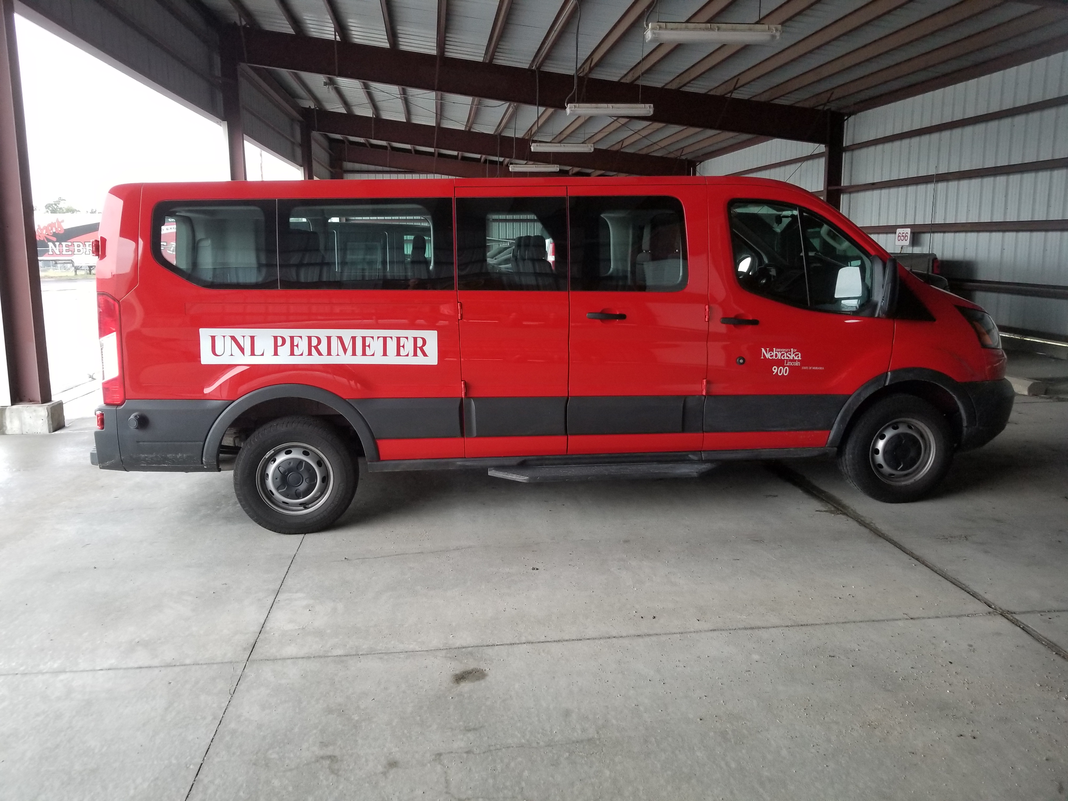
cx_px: 534
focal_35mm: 26
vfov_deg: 53.1
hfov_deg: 67.3
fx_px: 802
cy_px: 400
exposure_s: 1/33
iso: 160
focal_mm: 4.25
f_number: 1.7
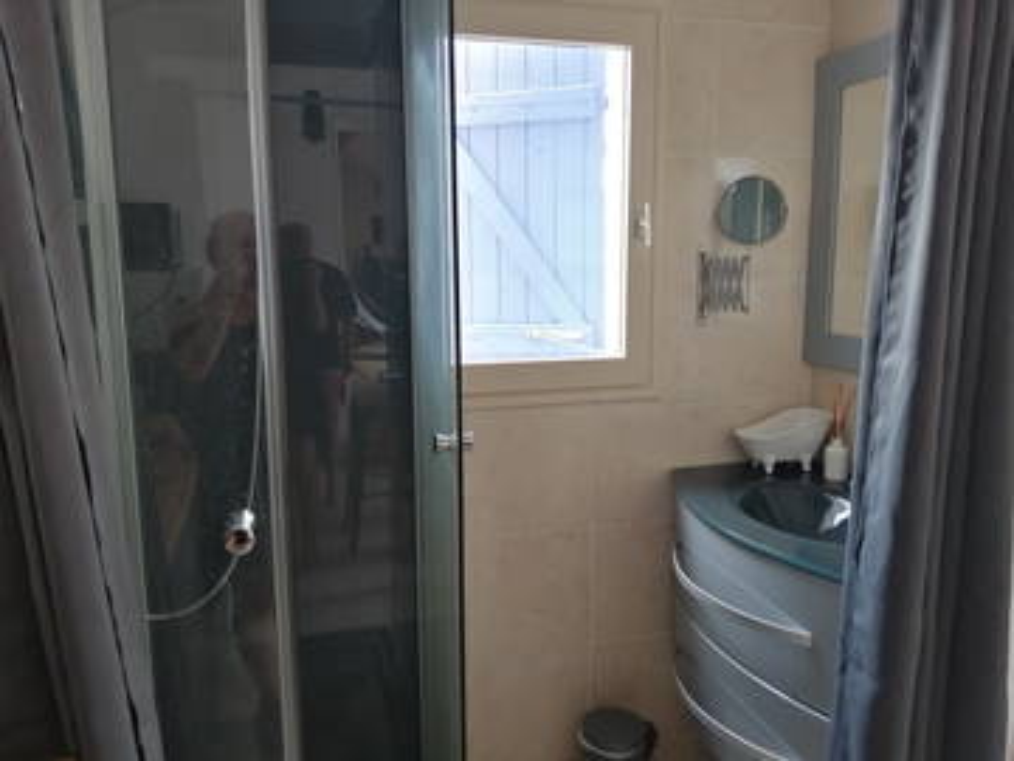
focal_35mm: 26
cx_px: 507
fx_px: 762
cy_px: 380
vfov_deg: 53.1
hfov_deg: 67.3
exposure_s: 1/30
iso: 125
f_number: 1.8
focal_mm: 3.64
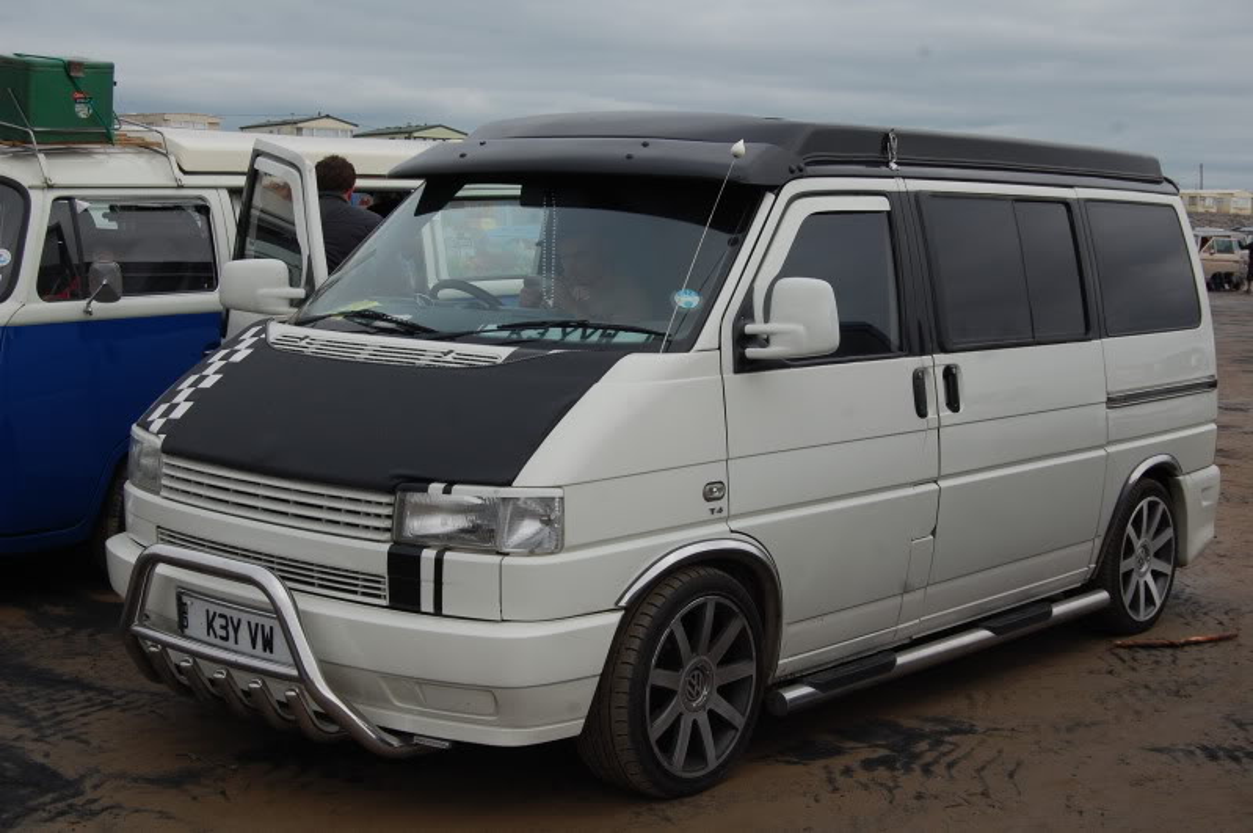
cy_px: 416
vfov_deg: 26.4
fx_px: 1773
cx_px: 626
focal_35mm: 51
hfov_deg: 38.9
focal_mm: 34
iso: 200
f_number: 8
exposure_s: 1/250
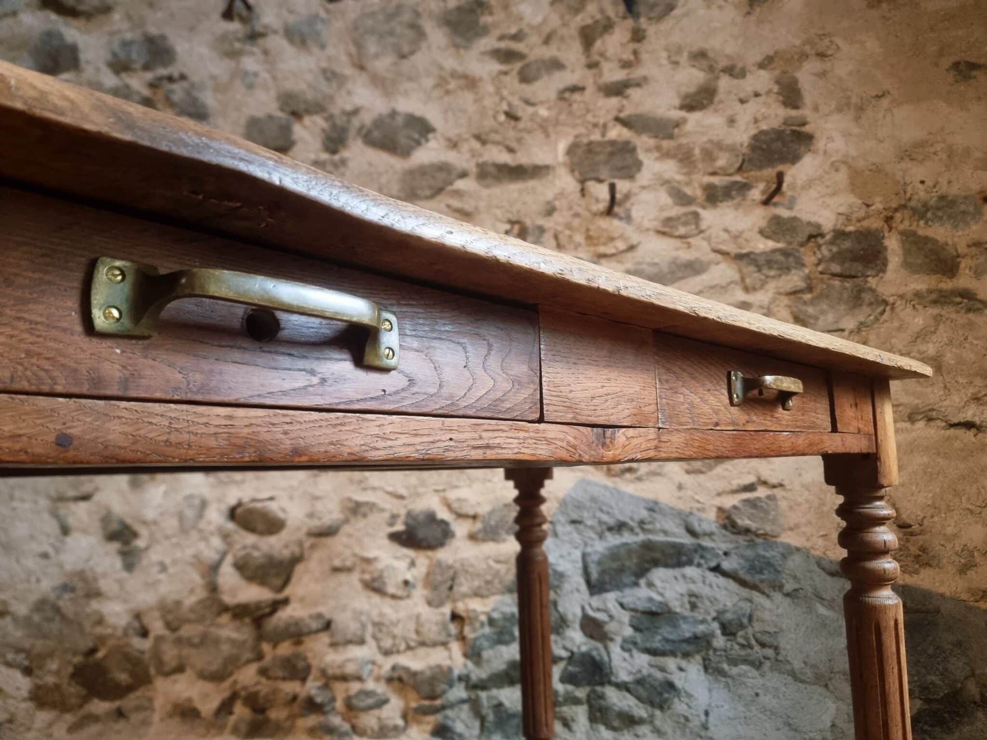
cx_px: 494
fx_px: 684
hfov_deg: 71.6
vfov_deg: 56.8
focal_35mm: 24
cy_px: 370
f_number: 1.8
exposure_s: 1/25
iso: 500
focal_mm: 6.7
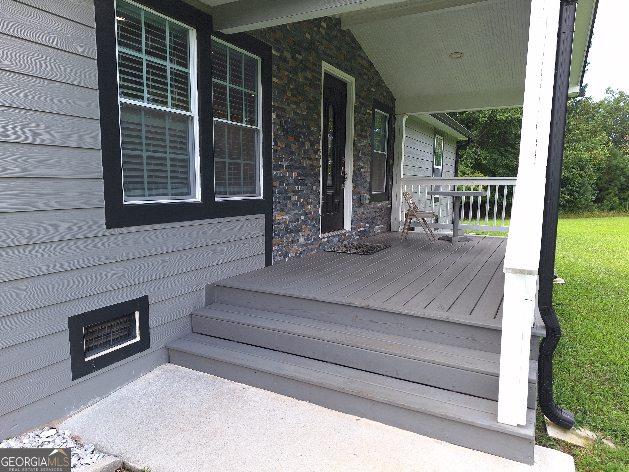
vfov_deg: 58.9
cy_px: 236
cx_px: 314
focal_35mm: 23
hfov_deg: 73.9
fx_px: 418
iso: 40
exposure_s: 1/191
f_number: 1.8
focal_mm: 5.54
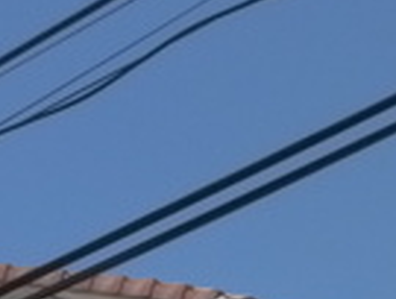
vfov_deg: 7.6
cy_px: 638
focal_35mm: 186
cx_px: 534
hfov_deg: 10.4
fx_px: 2133
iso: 400
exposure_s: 1/400
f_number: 5.6
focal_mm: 6.4
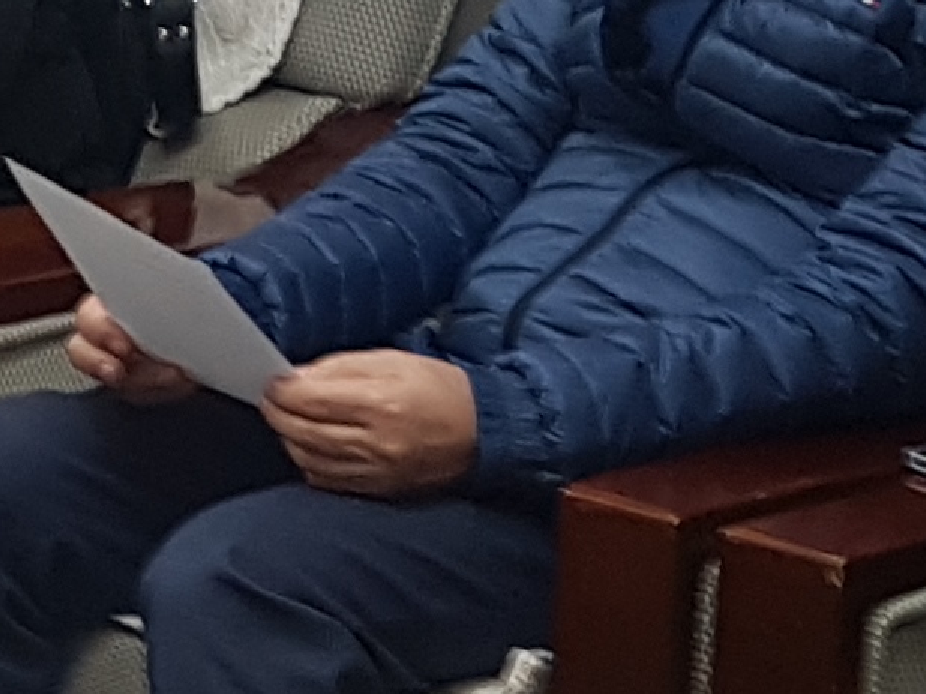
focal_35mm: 170
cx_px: -1094
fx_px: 4545
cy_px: 11
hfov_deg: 10.4
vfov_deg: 8.7
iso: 100
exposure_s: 1/60
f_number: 1.7
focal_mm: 4.2
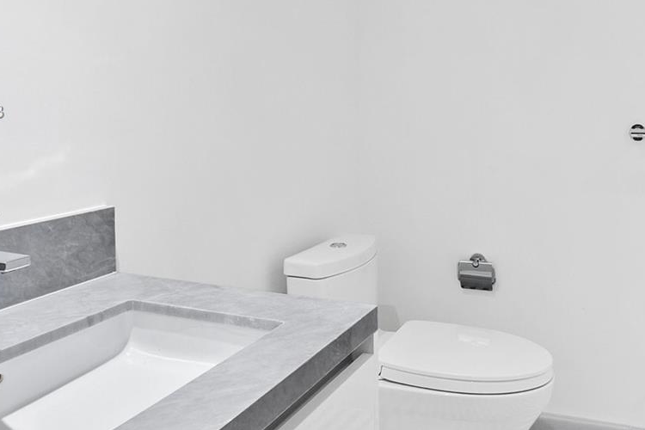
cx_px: 416
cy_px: 113
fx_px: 573
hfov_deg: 57.7
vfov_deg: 40.1
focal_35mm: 32
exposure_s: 1/3
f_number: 8
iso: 200
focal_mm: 10
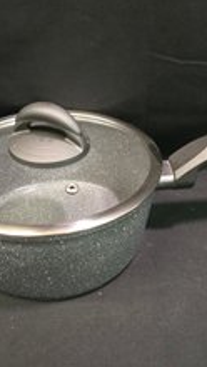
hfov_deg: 30.4
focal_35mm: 39
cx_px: 123
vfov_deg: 51.6
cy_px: 183
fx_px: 380
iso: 1600
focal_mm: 6.3
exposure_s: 1/60
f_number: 1.7
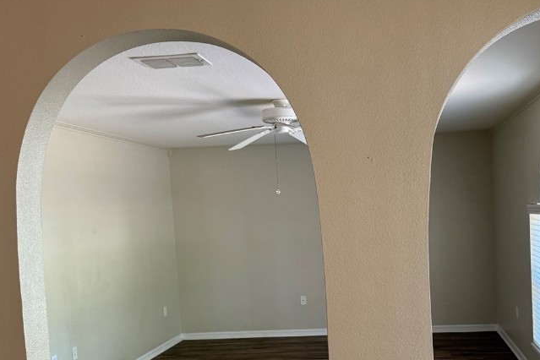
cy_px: 252
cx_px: 341
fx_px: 600
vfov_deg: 33.0
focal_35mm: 40
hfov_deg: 48.0
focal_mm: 6.76
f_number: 1.78
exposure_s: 1/60
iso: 250
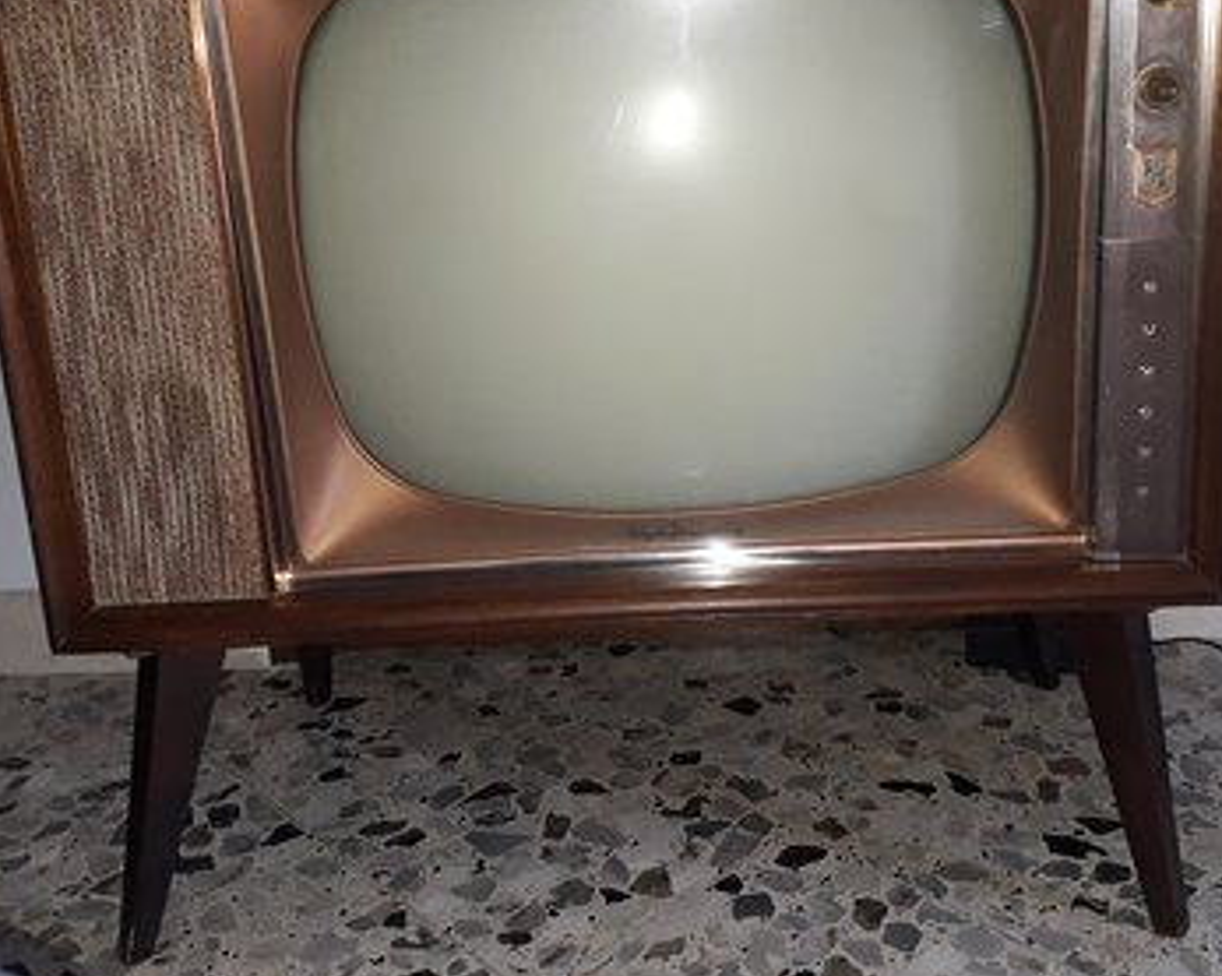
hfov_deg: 47.9
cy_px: 389
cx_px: 648
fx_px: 1373
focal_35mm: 38
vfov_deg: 38.9
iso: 200
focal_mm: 3.6
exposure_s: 1/50
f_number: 1.9
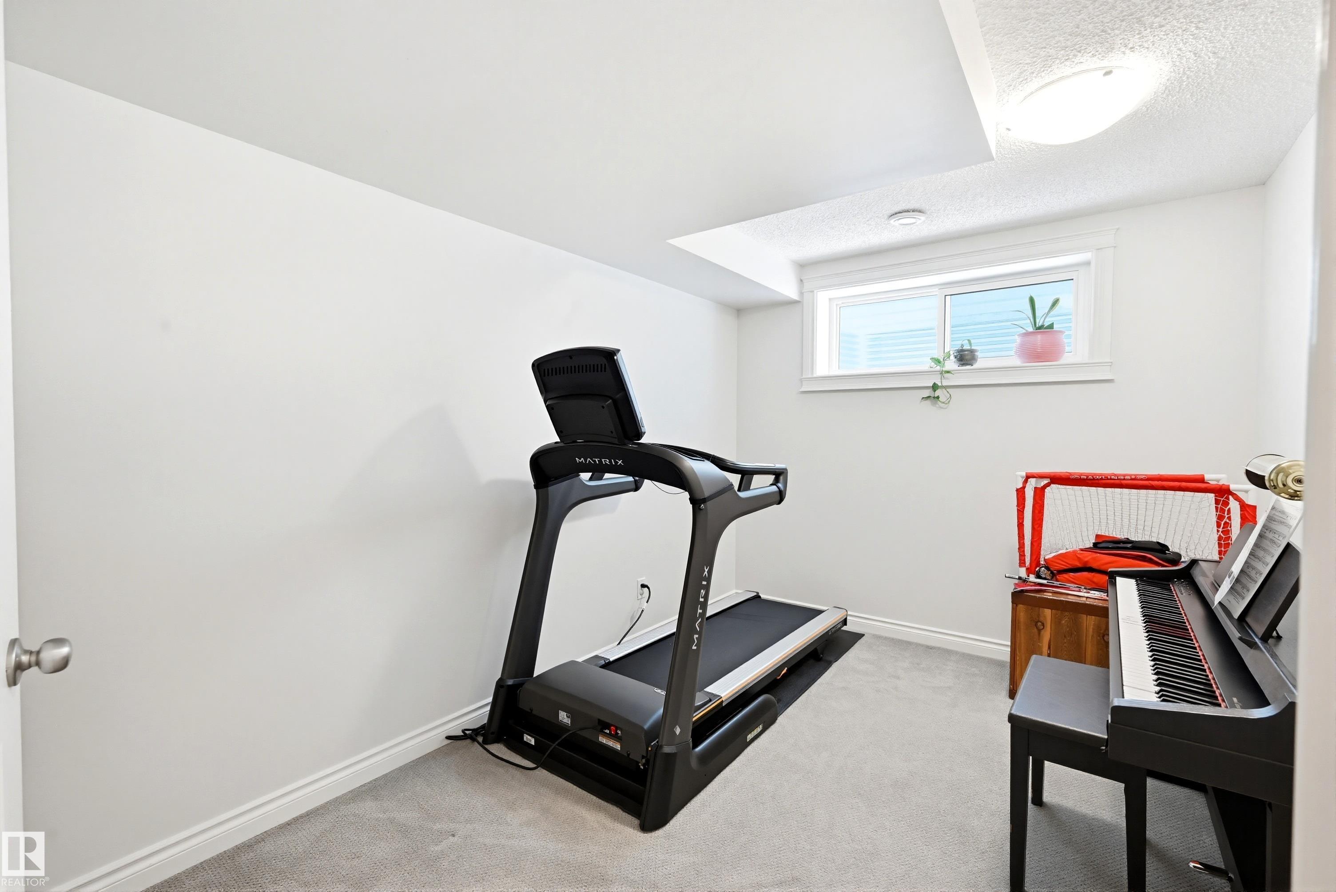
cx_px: 668
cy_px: 446
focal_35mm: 16
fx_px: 575
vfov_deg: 75.5
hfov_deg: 98.5
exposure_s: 1/2.5
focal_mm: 15.5
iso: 400
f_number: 8
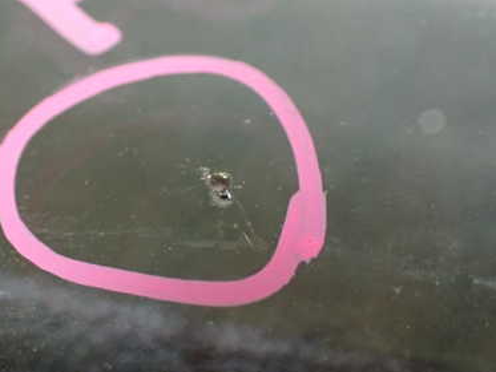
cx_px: 218
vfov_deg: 22.3
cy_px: 191
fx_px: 946
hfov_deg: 29.4
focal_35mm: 66
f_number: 2.8
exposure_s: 1/40
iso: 1000
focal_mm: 7.31
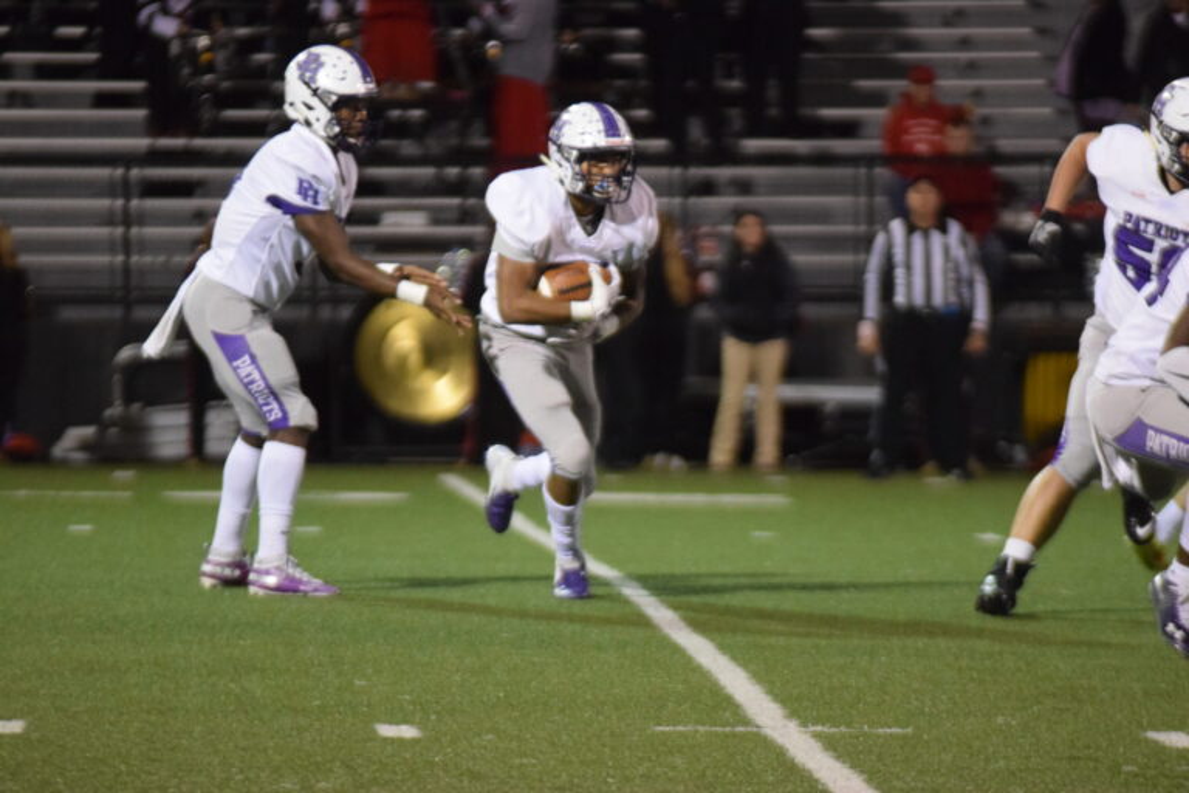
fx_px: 9908
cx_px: 594
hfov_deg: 6.9
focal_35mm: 300
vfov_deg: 4.6
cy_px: 396
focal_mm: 200
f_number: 2.8
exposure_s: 1/500
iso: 4500
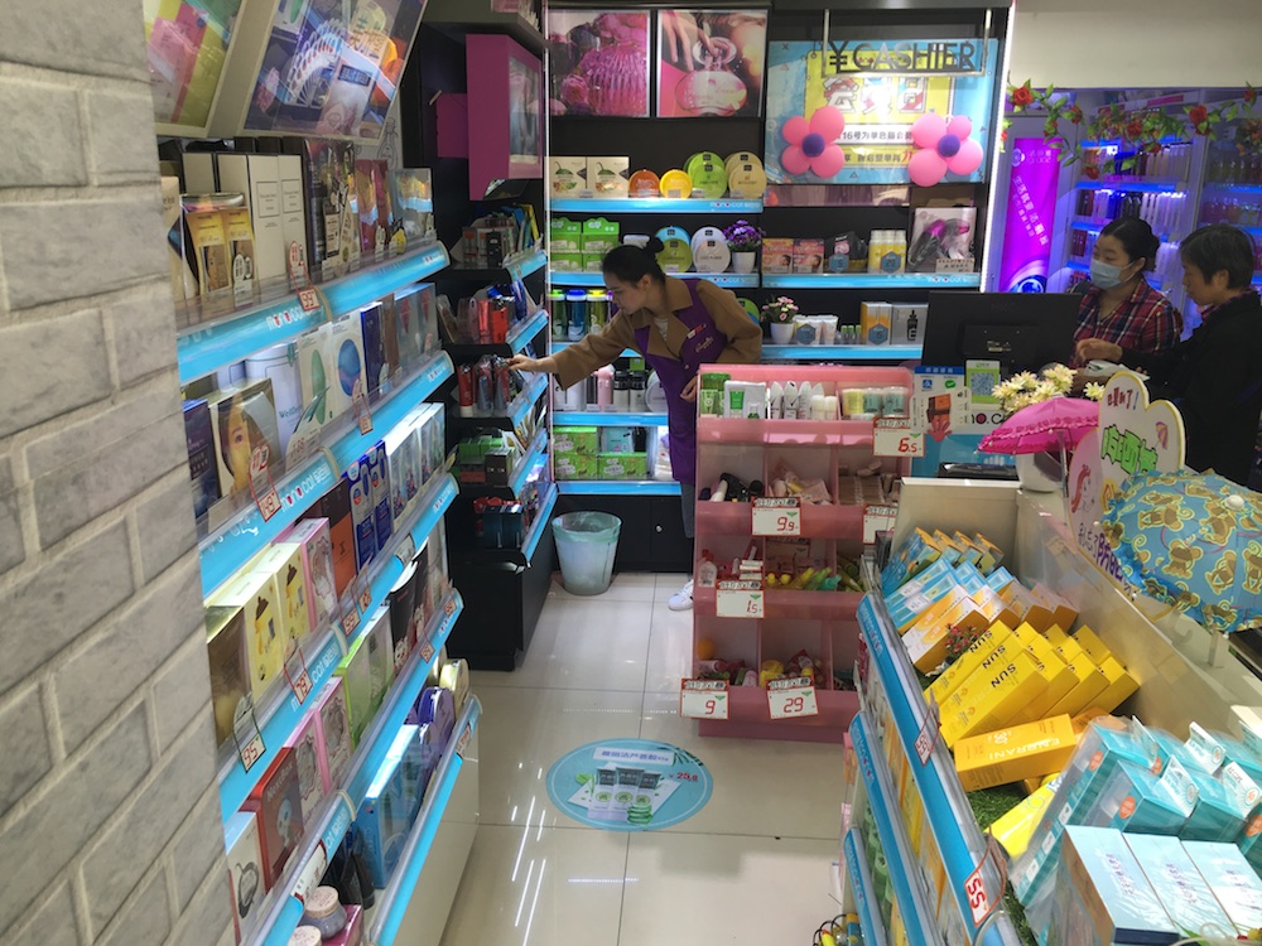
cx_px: 631
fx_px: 1057
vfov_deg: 48.2
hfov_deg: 61.7
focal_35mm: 29
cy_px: 473
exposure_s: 1/50
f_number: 2.2
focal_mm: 4.15
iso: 25
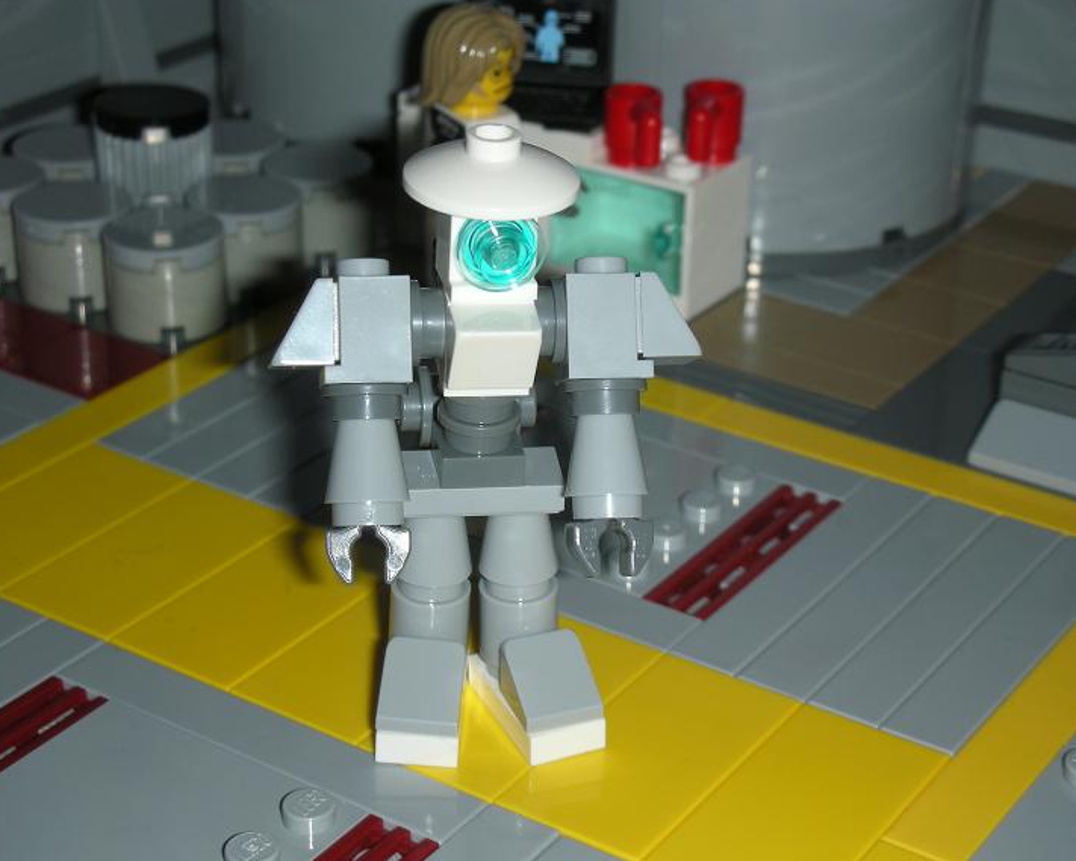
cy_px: 427
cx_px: 515
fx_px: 2452
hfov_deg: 24.7
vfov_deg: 19.9
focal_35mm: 77
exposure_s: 1/120
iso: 50
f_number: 4.1
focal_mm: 12.2
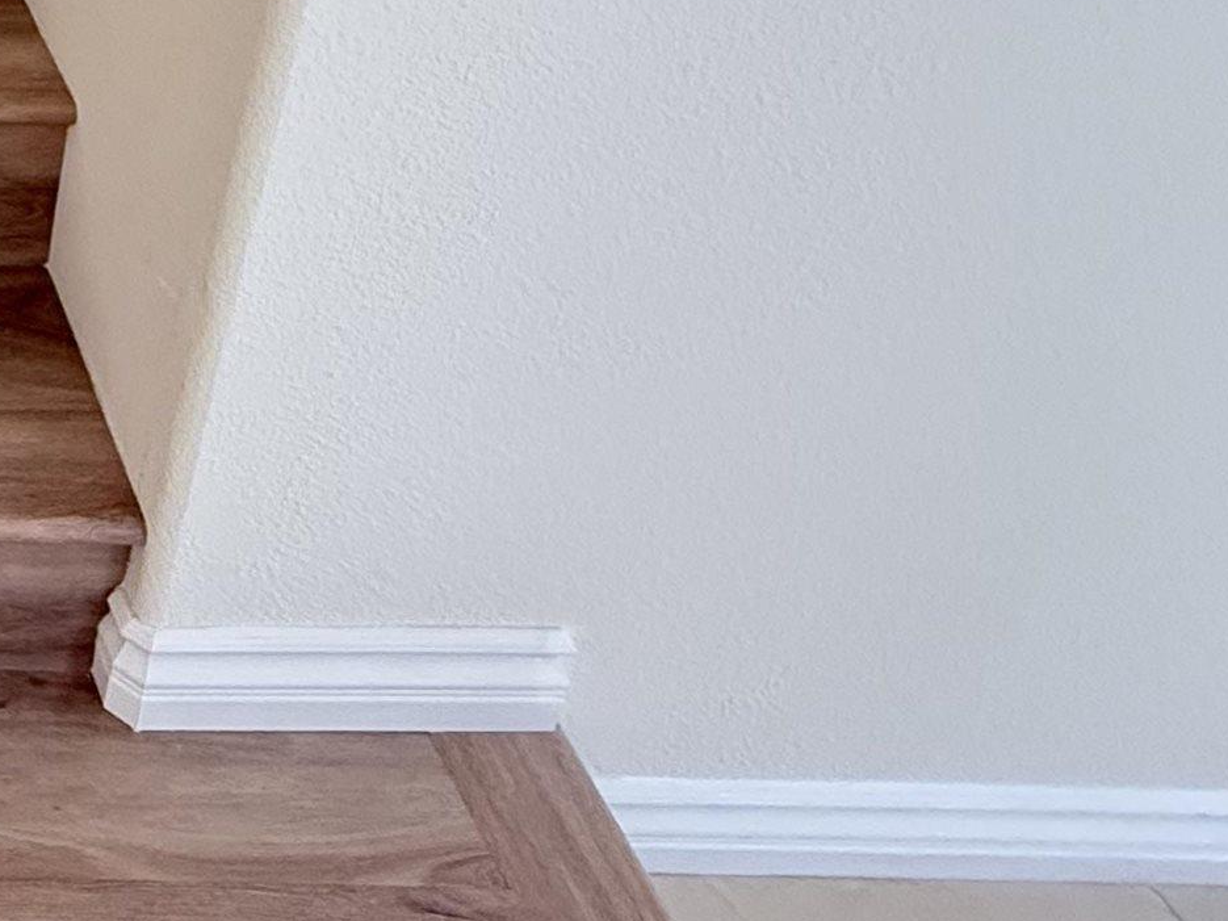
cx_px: -521
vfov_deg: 26.2
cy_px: -314
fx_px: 1632
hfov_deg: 29.3
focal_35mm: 46
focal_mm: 2.22
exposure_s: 1/120
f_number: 2.2
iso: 640
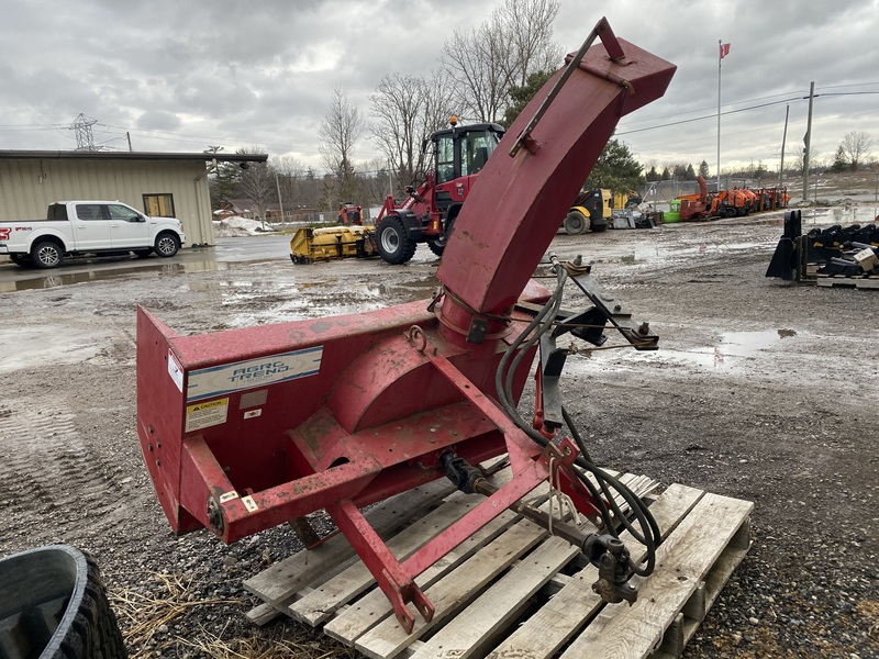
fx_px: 660
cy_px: 330
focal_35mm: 26
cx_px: 440
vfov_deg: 53.1
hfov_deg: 67.3
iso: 100
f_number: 1.8
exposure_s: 1/121
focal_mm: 4.25
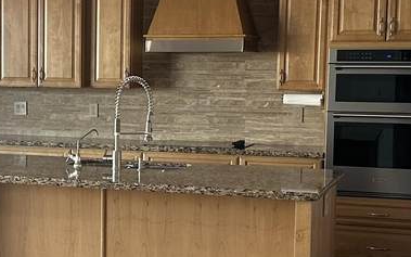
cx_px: 54
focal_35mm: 86
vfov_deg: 15.2
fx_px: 963
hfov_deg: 23.5
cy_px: 147
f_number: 1.78
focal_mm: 6.86
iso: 200
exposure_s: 1/120
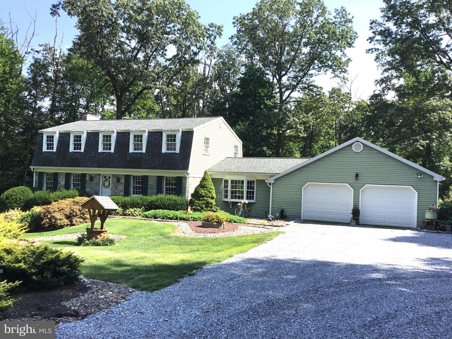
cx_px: 226
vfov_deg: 45.4
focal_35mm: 31
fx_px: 405
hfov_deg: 58.4
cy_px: 170
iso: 25
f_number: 2.4
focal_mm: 3.3
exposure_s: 1/673
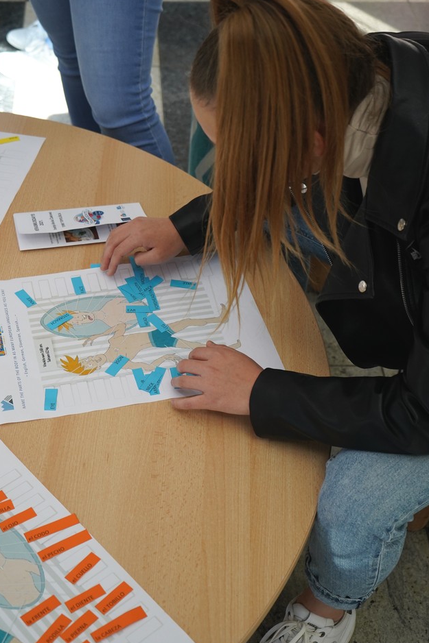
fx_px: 983
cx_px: 169
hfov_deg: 24.6
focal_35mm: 55
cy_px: 318
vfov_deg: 36.3
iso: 1250
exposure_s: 1/1000
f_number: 4.5
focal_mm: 43
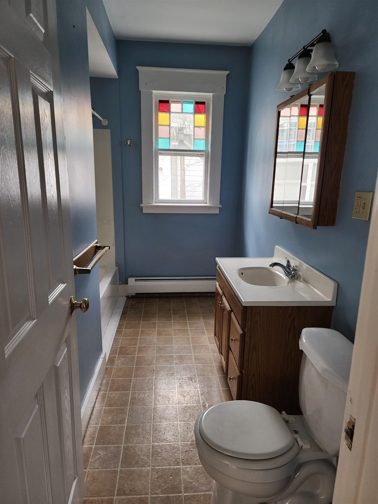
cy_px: 252
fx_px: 335
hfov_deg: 58.9
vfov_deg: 73.9
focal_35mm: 23
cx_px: 189
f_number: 1.8
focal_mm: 6.4
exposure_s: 1/120
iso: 320
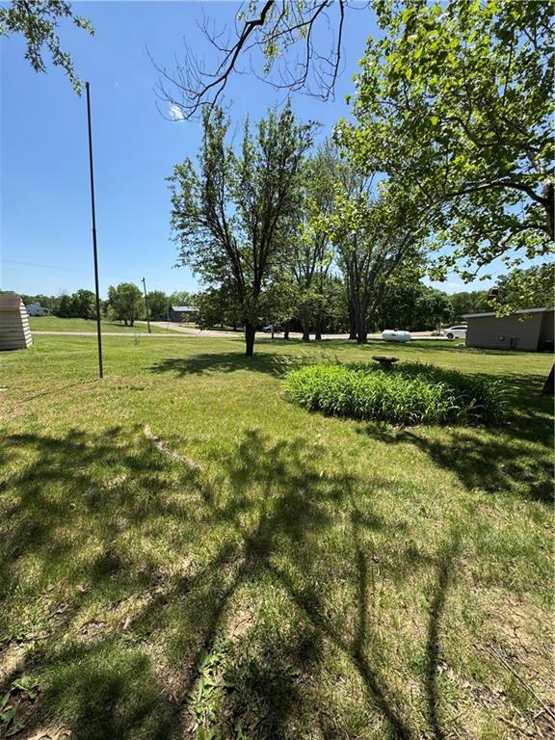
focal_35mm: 14
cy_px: 370
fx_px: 299
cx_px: 278
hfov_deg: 85.7
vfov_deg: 102.1
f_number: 2.2
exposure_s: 1/944
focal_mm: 2.22
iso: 50
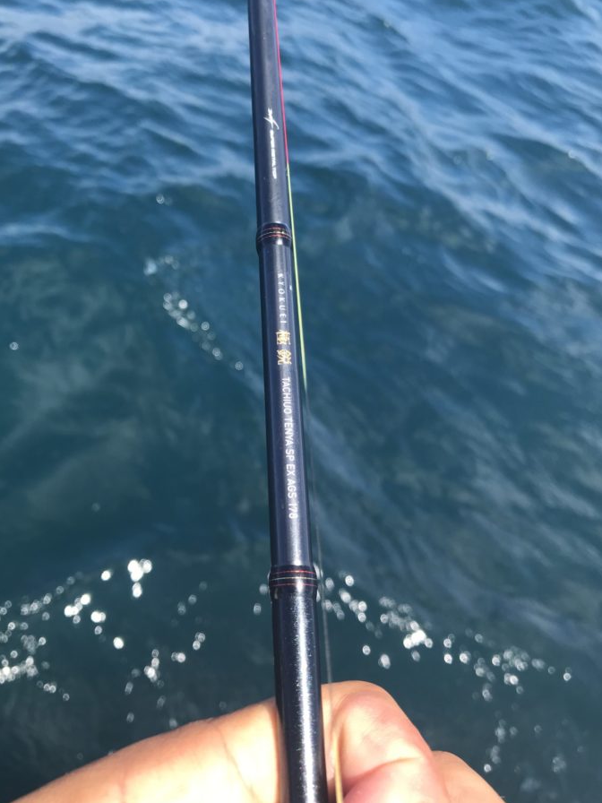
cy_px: 393
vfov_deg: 56.8
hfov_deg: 44.1
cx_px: 271
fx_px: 742
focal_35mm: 32
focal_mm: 3.99
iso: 20
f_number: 1.8
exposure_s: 1/958
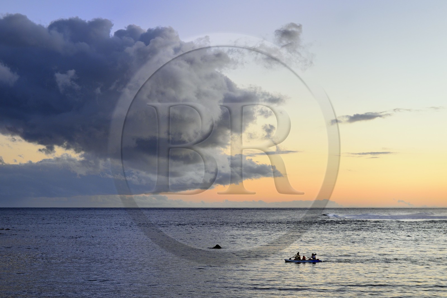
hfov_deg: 28.8
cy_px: 149
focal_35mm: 70
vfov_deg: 19.4
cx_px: 224
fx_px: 869
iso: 800
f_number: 6.3
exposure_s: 1/100
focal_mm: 70
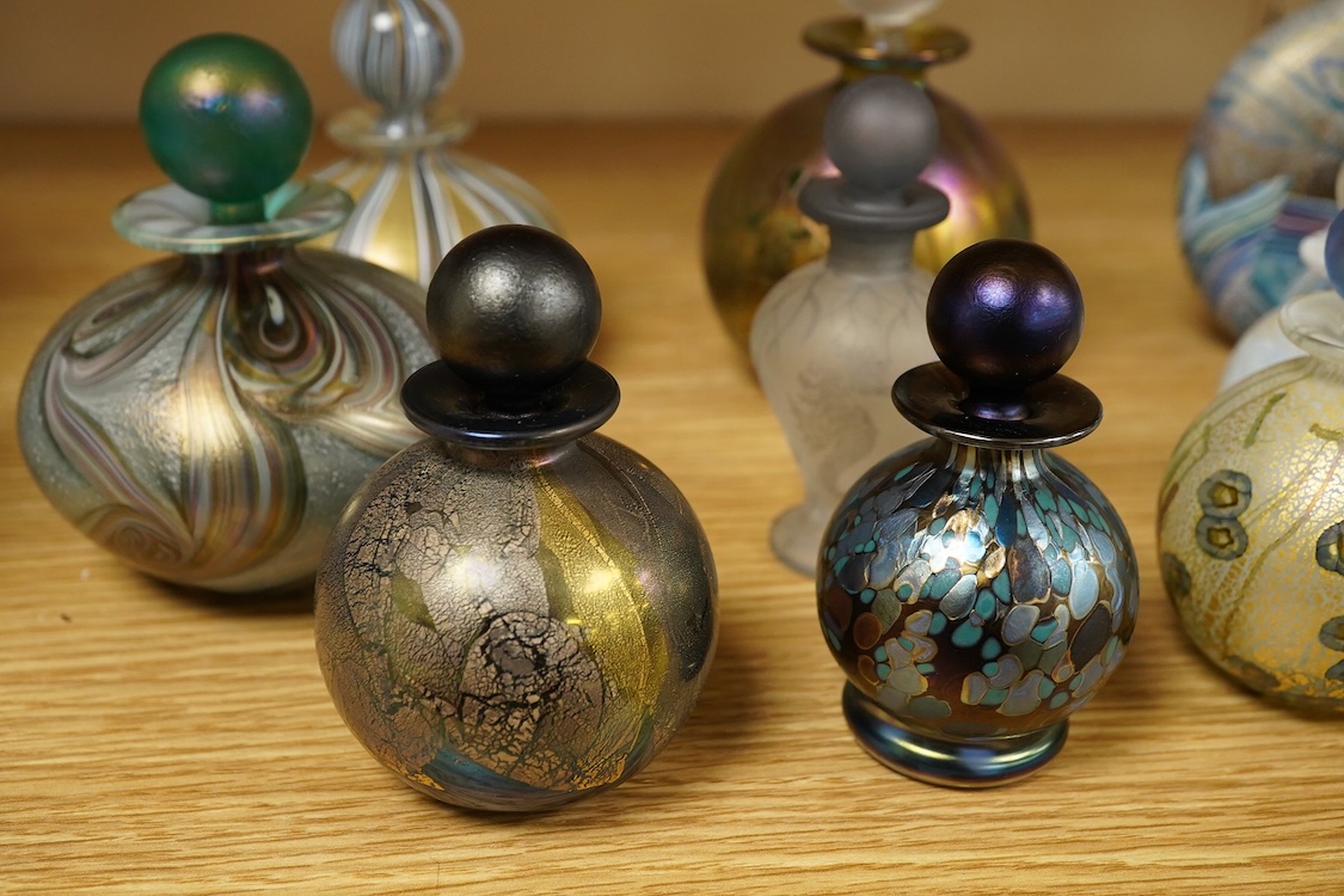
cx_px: 672
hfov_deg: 43.6
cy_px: 448
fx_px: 1680
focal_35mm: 45
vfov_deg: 29.9
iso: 2000
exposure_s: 1/125
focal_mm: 30
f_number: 9
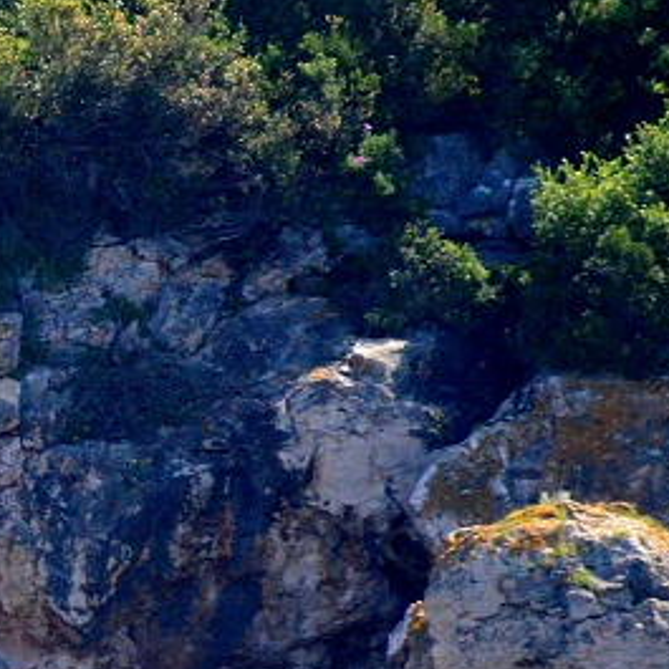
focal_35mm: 1439
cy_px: 769
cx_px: -516
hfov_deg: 1.2
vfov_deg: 1.2
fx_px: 31464
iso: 3200
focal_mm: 300
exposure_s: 1/5000
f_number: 5.6
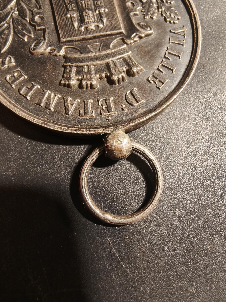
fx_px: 200
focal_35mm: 23
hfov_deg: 58.9
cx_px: 113
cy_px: 151
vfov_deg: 73.9
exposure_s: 1/50
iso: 200
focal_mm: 2.32
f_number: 2
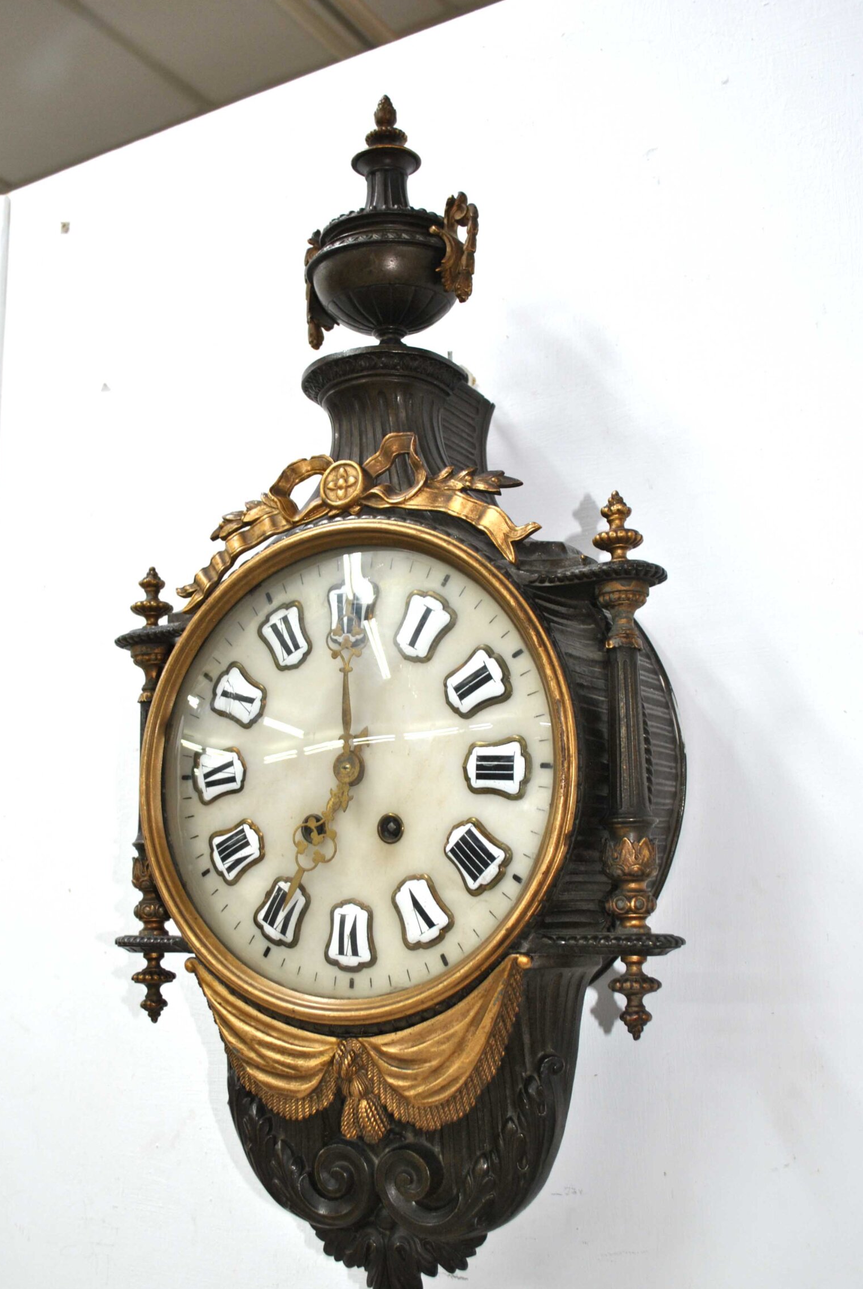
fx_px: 1326
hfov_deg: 36.0
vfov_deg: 51.7
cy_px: 705
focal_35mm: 37
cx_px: 417
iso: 200
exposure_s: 1/20
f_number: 4
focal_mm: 22
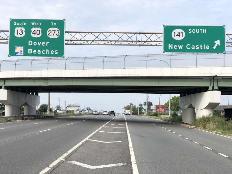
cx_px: 116
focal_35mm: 52
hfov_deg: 36.8
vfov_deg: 28.0
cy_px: 87
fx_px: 349
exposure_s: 1/759
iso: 16
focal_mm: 6
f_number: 2.4
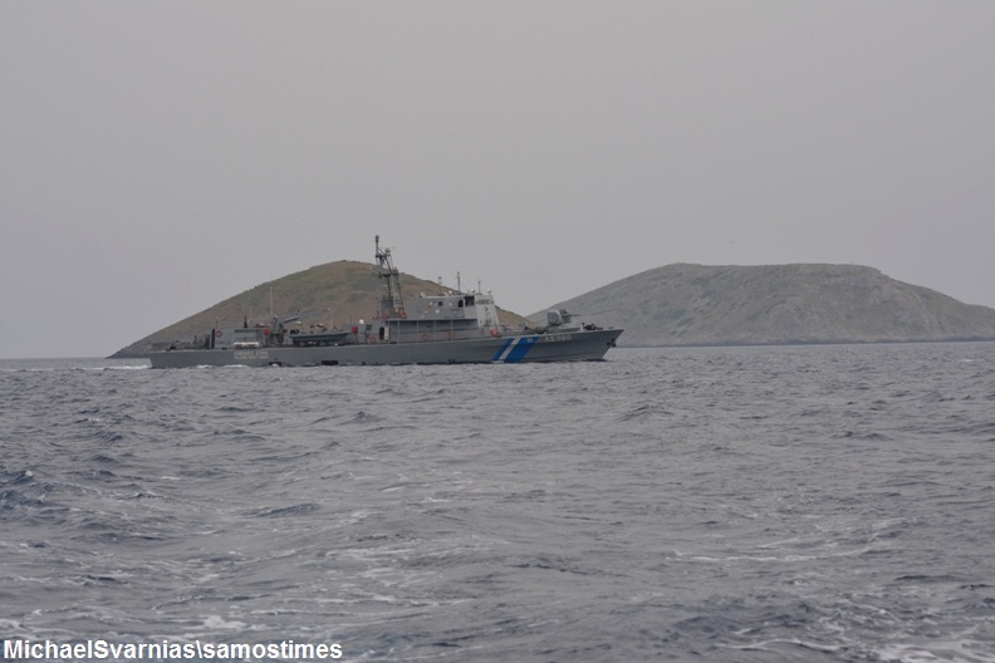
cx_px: 500
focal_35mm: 106
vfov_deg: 12.9
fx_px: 2929
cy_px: 330
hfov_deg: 19.3
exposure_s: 1/1250
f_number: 5.6
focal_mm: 70
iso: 400
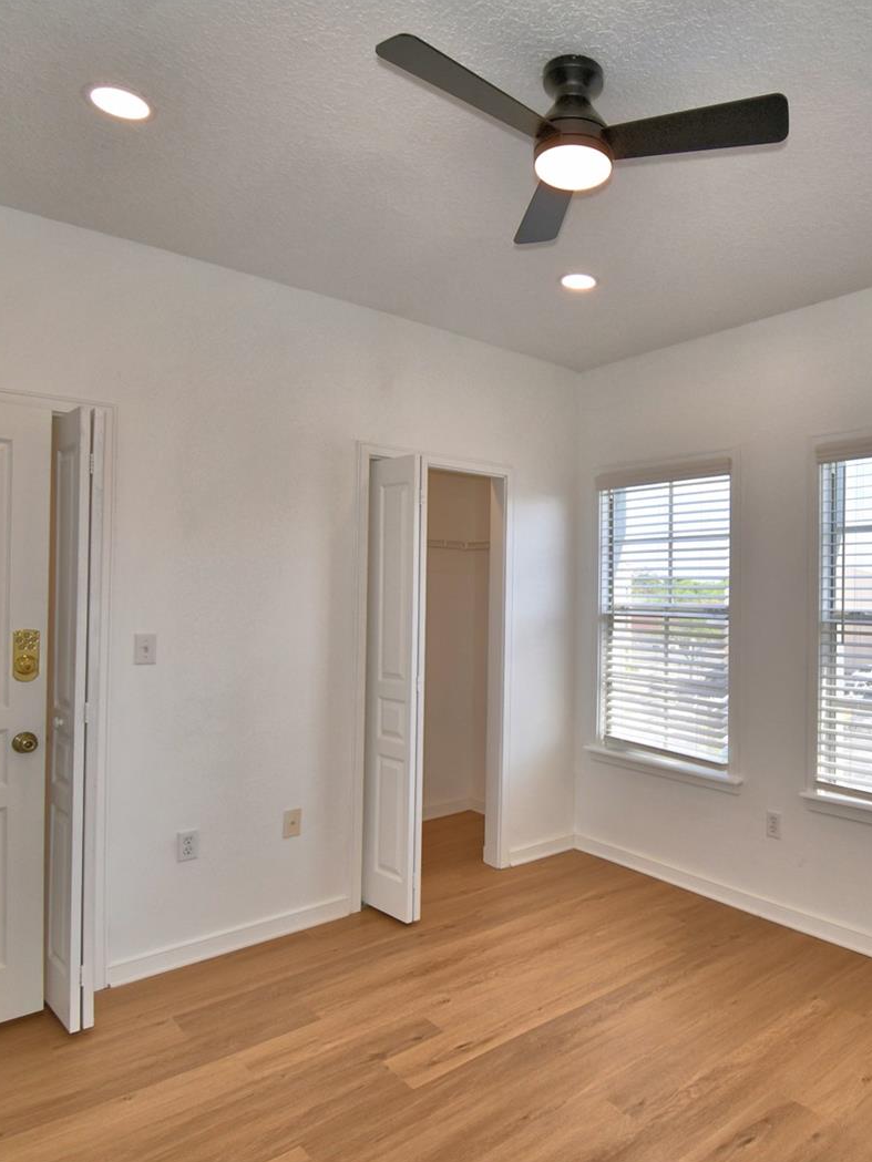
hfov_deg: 59.1
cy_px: 580
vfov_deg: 76.4
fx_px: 739
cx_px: 608
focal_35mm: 22
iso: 100
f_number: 4.5
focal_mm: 10
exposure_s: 1/250
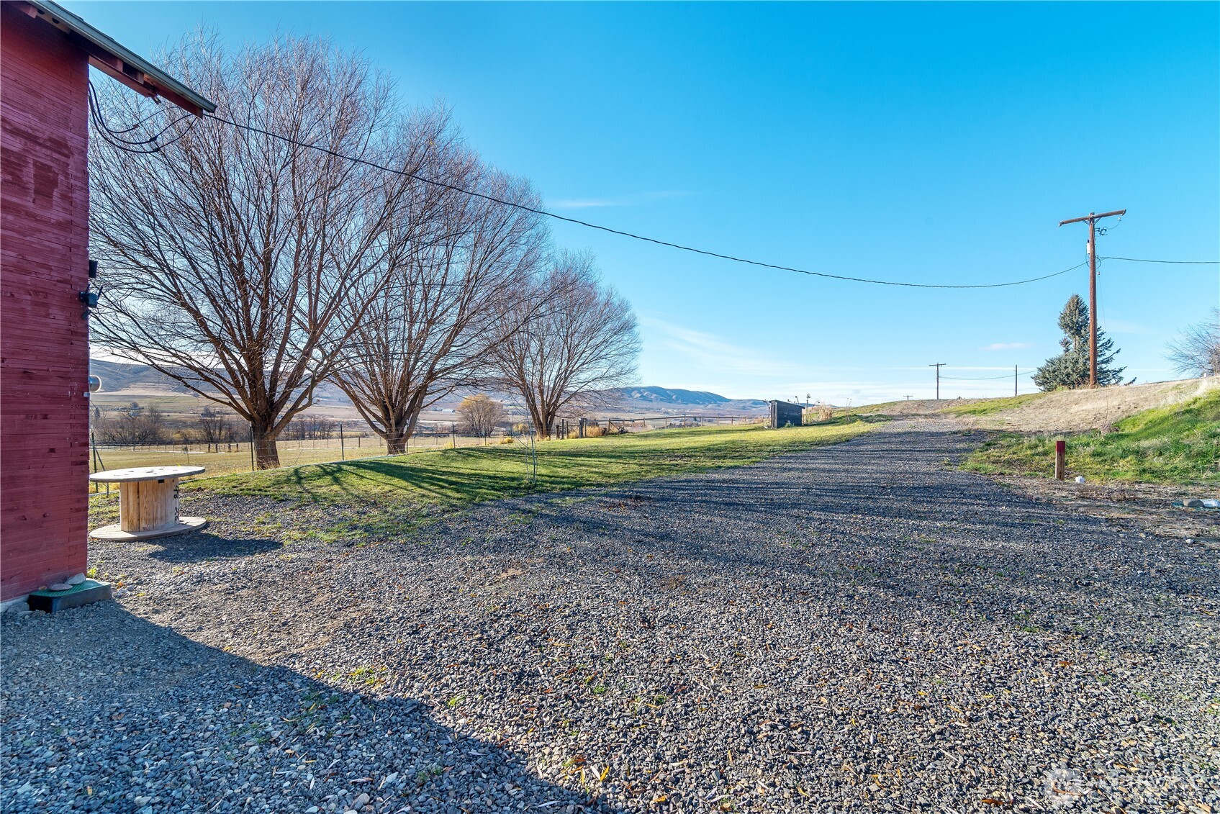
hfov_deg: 96.7
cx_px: 610
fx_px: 542
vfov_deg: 73.8
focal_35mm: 16
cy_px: 407
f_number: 10
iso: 200
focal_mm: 16
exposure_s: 1/160
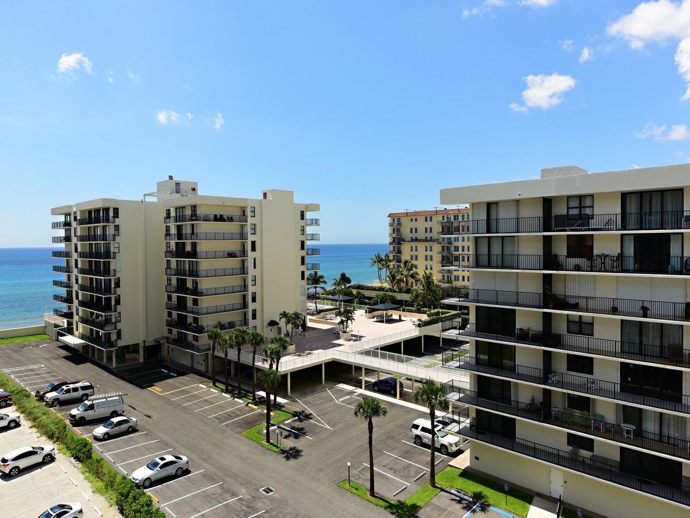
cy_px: 259
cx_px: 345
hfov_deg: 71.6
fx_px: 478
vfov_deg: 56.8
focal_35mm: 24
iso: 320
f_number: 5.6
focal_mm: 24
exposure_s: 1/1600
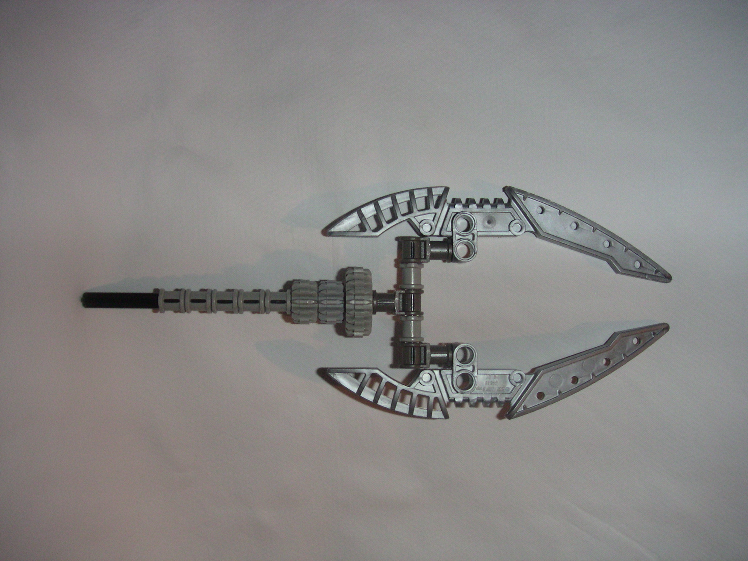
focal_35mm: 37
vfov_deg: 38.7
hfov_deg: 50.1
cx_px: 374
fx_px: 800
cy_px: 280
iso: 160
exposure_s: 1/50
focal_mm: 5.7
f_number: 6.6
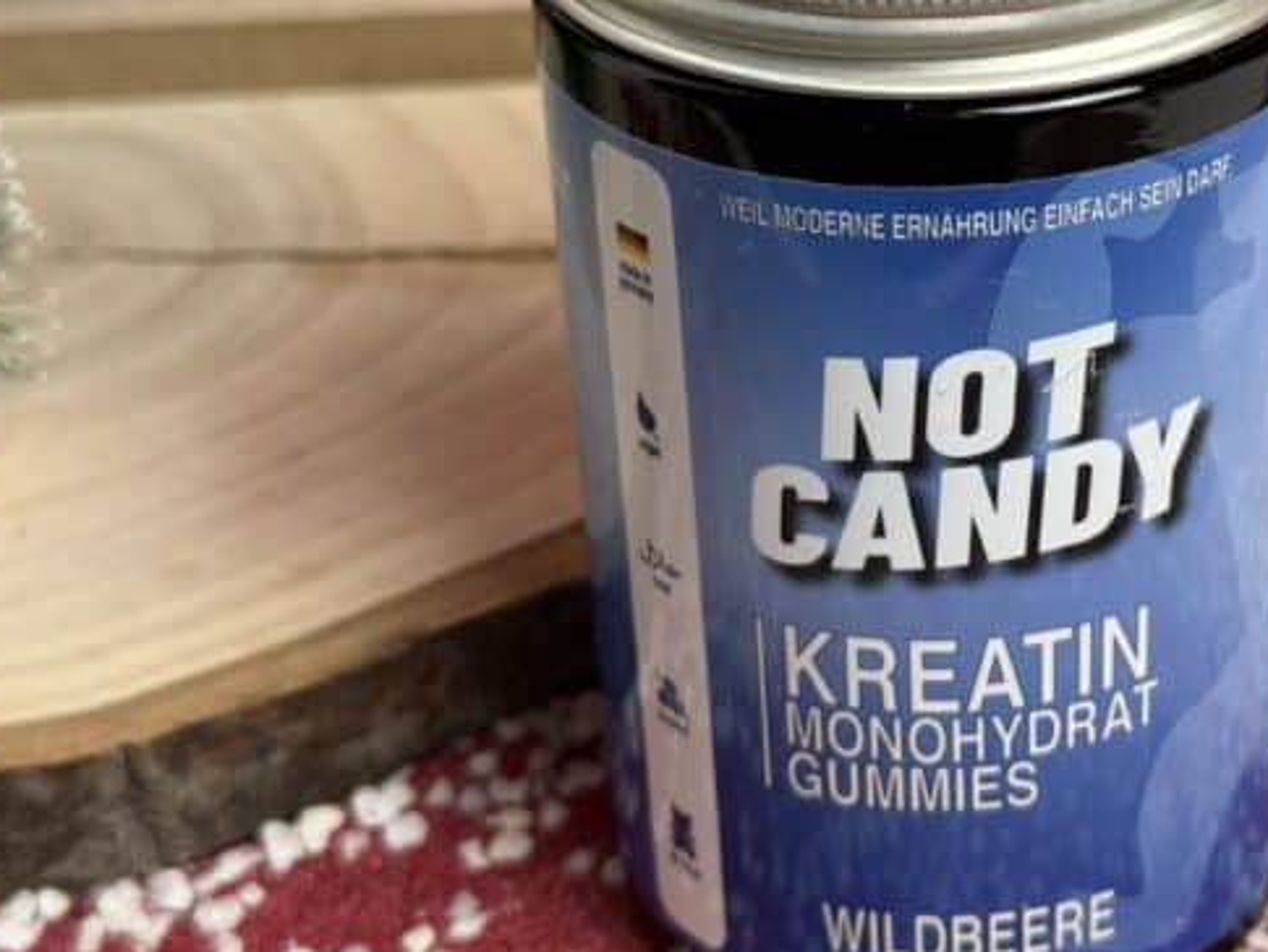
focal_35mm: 76
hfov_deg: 25.3
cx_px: 967
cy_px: 330
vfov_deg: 19.3
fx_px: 2785
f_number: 1.78
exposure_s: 1/50
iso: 50
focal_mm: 6.76
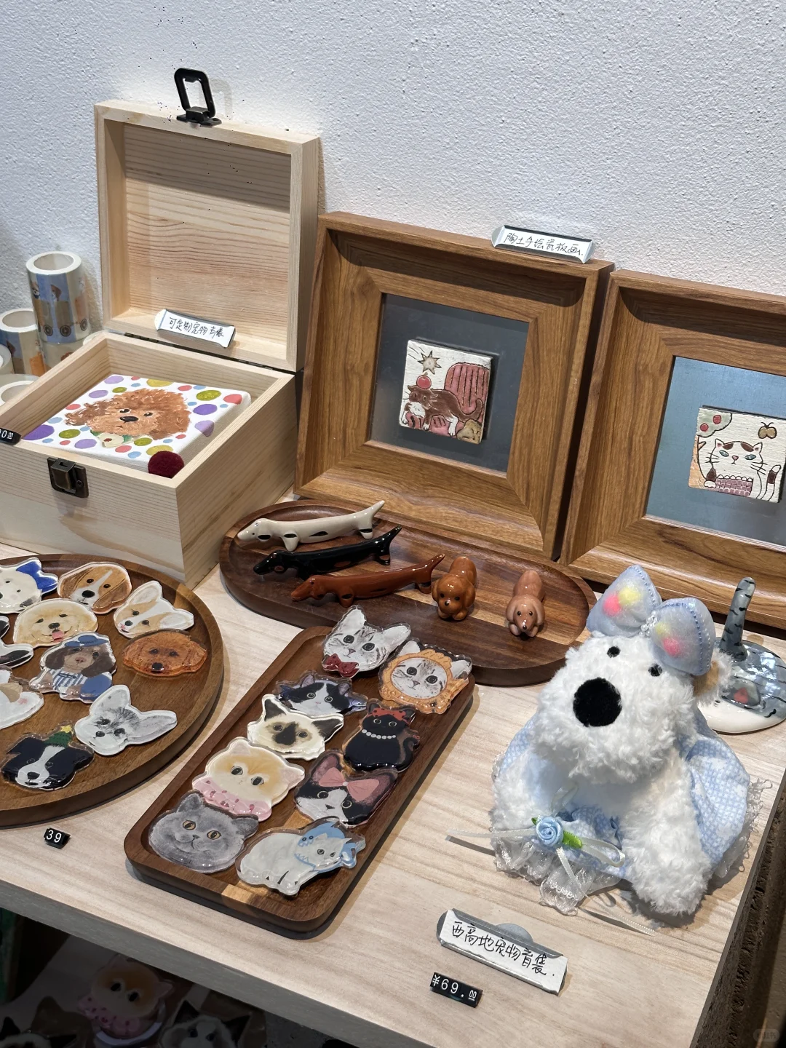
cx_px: 393
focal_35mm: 48
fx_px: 1453
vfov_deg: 39.7
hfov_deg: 30.3
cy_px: 524
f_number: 1.78
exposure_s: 1/223
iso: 50
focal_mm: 6.86
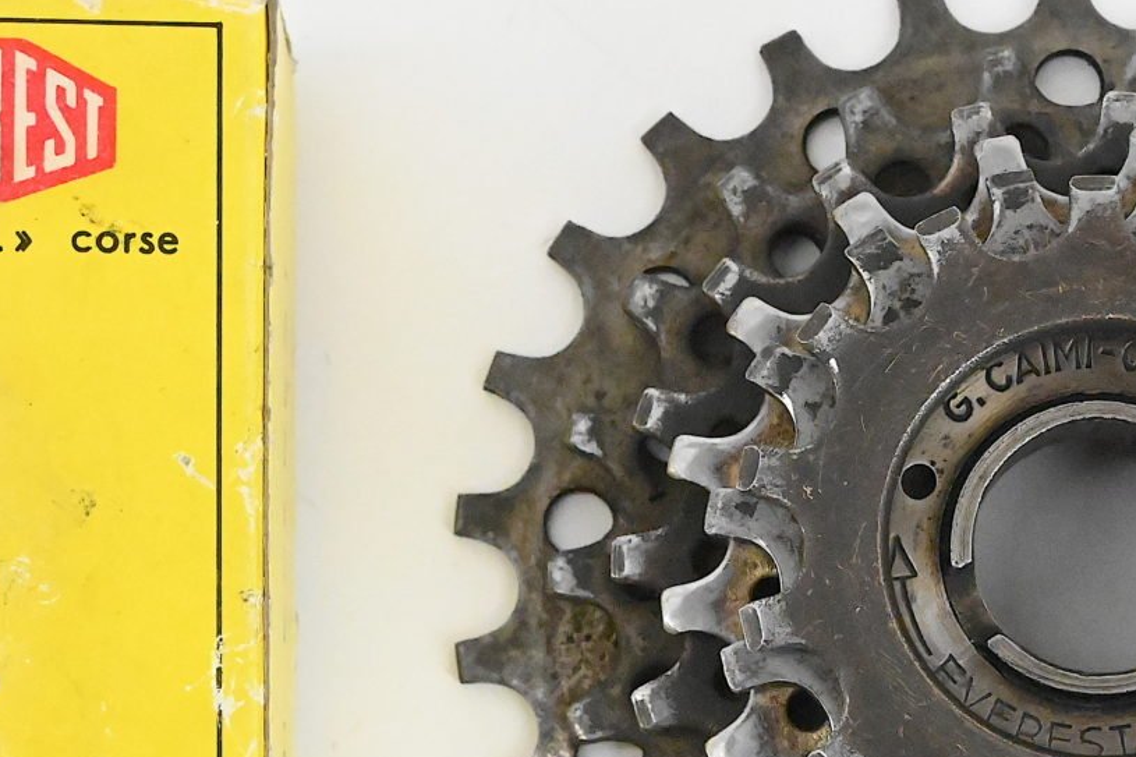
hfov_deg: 12.4
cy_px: 554
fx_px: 5205
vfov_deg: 8.3
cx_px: 390
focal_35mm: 165
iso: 25600
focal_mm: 70
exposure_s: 1/640
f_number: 13
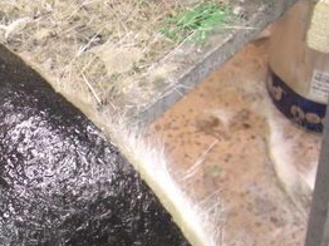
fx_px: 883
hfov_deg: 20.0
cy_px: 213
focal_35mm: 93
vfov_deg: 15.7
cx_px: -46
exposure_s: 1/40
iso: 800
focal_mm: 7.9
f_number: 2.8
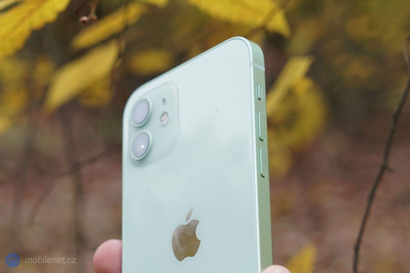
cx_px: 205
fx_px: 695
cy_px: 136
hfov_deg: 32.9
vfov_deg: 22.3
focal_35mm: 61
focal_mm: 61
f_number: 6.3
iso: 2000
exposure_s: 1/200
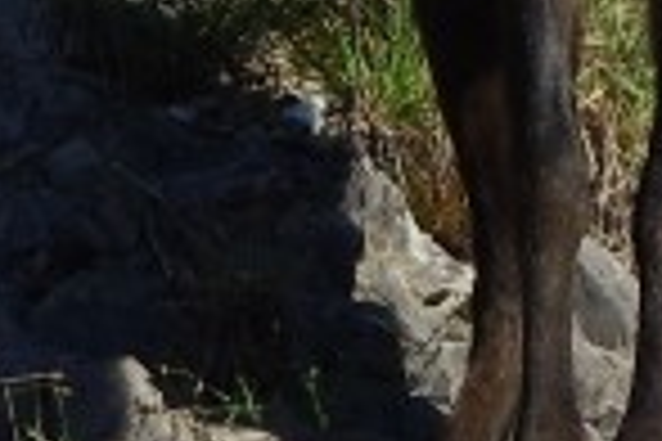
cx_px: 1351
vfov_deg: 0.3
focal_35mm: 4710
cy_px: -286
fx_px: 86605
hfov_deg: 0.4
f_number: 5.6
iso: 400
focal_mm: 450
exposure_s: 1/1000
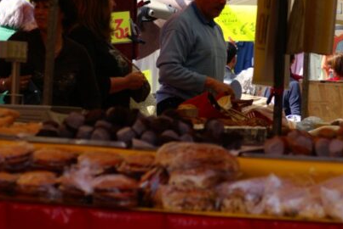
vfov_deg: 4.8
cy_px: 70
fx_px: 2767
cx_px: 220
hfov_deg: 7.1
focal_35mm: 290
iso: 100
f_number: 6.3
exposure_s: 1/250
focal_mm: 130
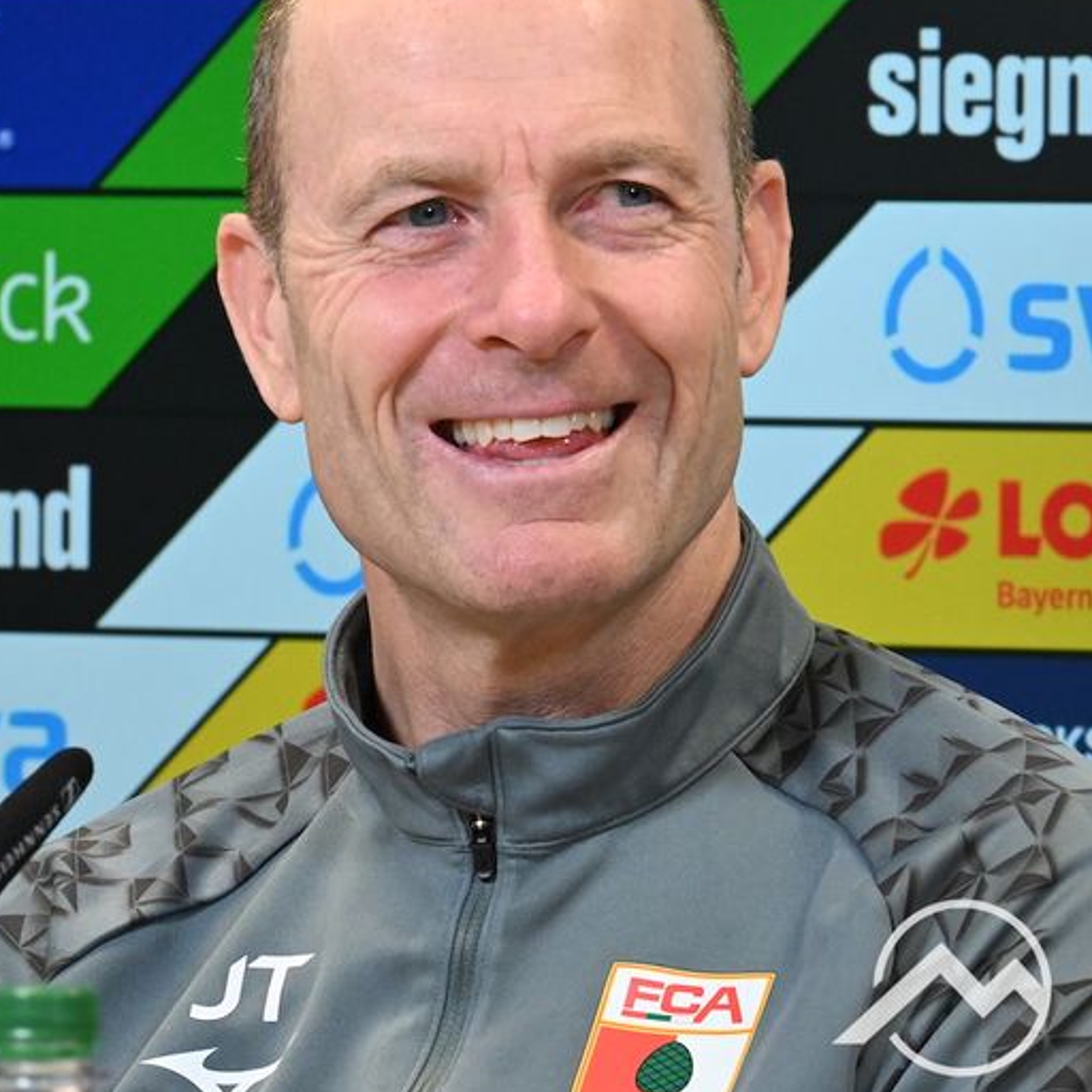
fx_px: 13598
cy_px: 478
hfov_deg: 4.6
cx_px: 620
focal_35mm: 381
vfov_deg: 4.6
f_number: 9
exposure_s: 1/200
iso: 5000
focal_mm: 170
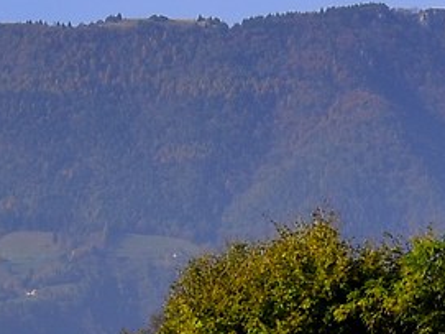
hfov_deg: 4.6
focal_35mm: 409
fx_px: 5256
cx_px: 1404
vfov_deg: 3.6
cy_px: 698
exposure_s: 1/80
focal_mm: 48
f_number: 14
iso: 100
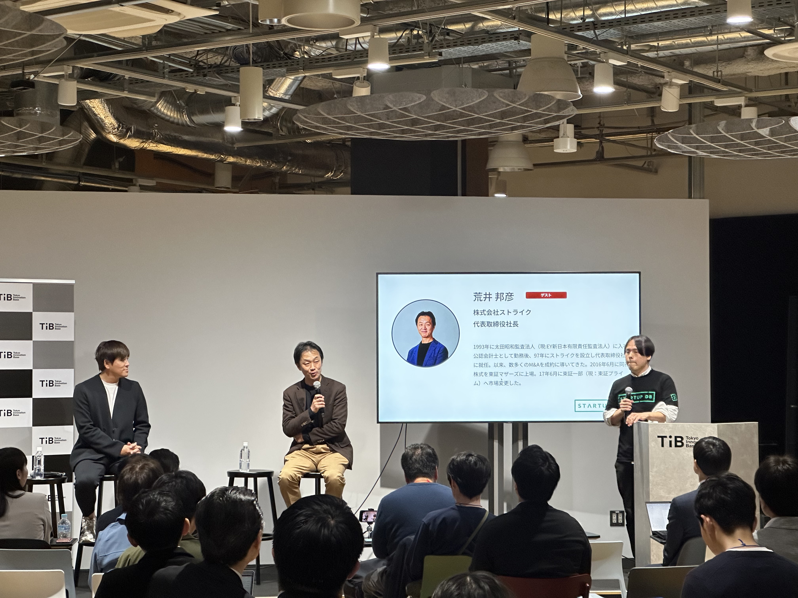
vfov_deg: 19.1
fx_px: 1775
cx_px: 399
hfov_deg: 25.3
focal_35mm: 77
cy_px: 299
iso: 250
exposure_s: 1/61
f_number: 2.8
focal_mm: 9
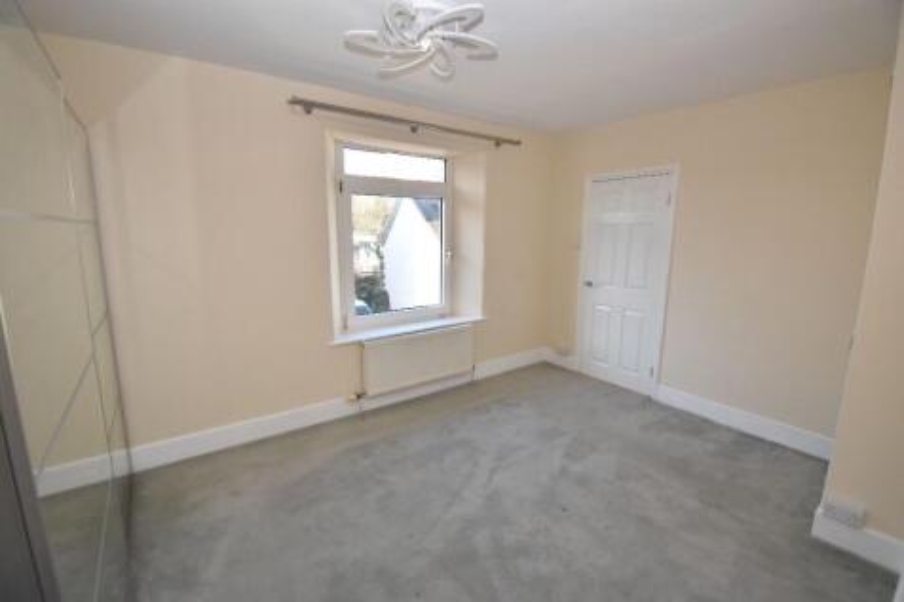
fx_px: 377
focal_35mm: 15
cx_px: 452
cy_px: 301
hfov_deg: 100.4
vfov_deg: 77.3
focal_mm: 10
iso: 800
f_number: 5
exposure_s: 1/200
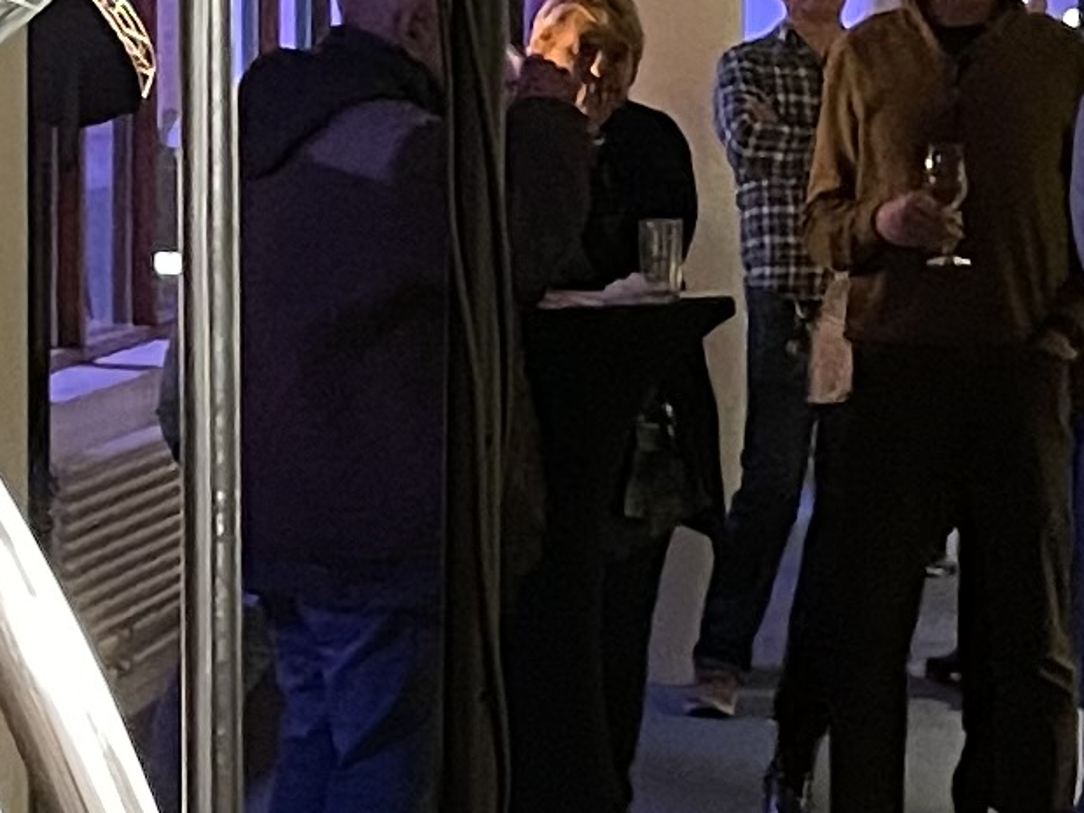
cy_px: 170
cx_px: 192
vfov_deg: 8.8
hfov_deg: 11.6
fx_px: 5292
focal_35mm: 169
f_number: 1.6
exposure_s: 1/30
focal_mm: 4.2
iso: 800
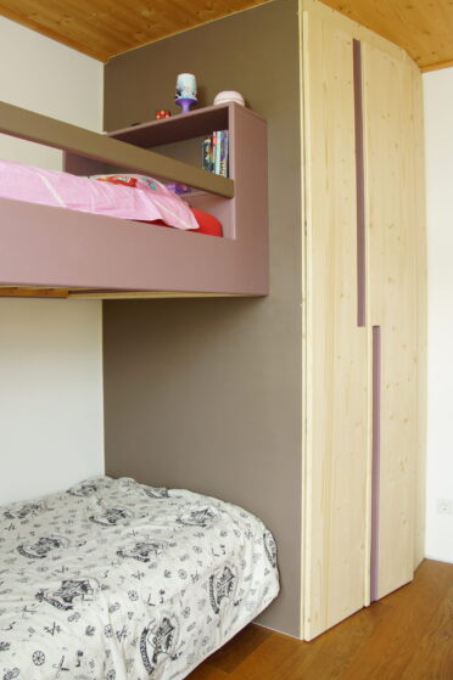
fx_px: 548
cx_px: 214
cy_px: 319
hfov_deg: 44.9
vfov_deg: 63.6
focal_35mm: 29
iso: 100
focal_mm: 18
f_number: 5.6
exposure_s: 1/2
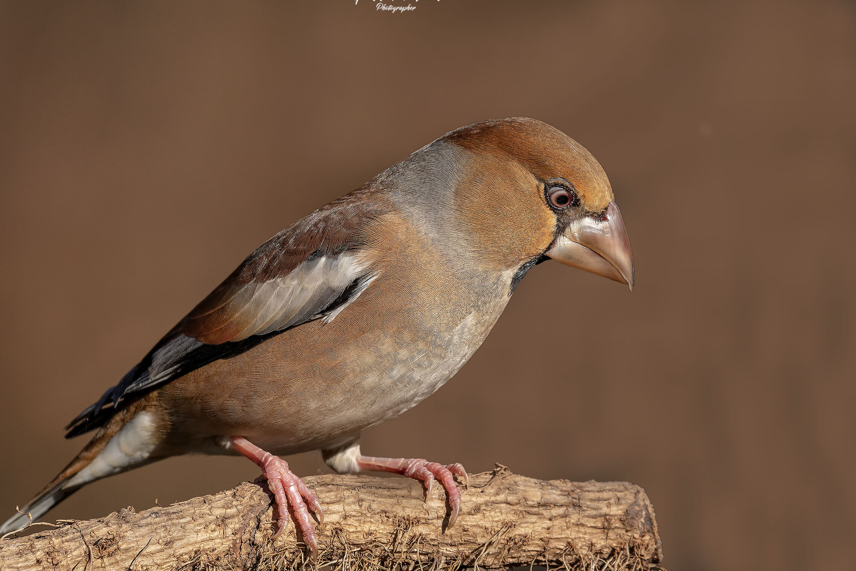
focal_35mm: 634
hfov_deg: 3.3
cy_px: 285
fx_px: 15074
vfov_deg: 2.2
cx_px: 410
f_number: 8
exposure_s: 1/1250
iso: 320
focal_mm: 600
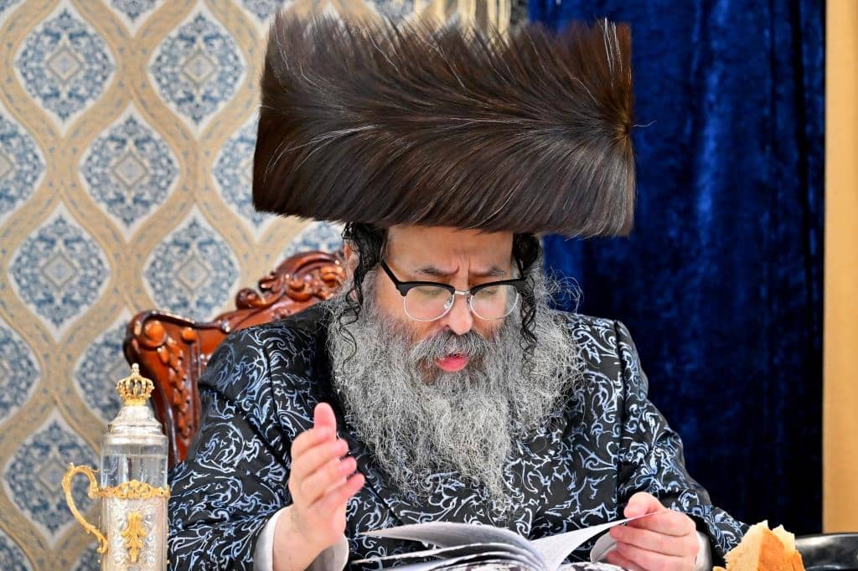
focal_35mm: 180
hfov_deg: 11.4
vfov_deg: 7.6
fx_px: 4288
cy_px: 286
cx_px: 429
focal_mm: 120
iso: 640
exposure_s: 1/160
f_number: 4
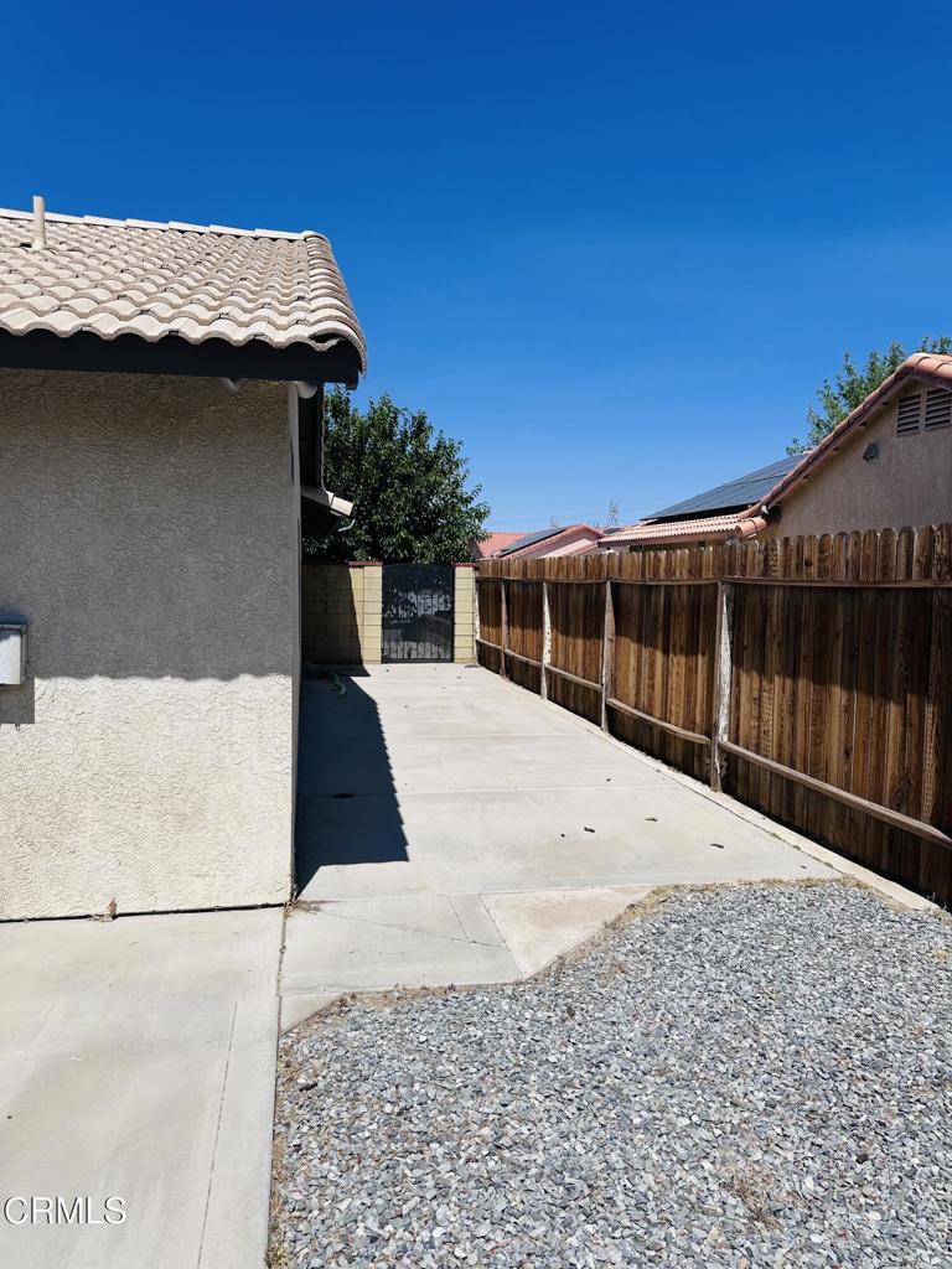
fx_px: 880
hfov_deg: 56.8
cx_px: 476
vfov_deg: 71.6
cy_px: 634
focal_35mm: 24
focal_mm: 6.86
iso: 80
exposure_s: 1/8929
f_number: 1.78
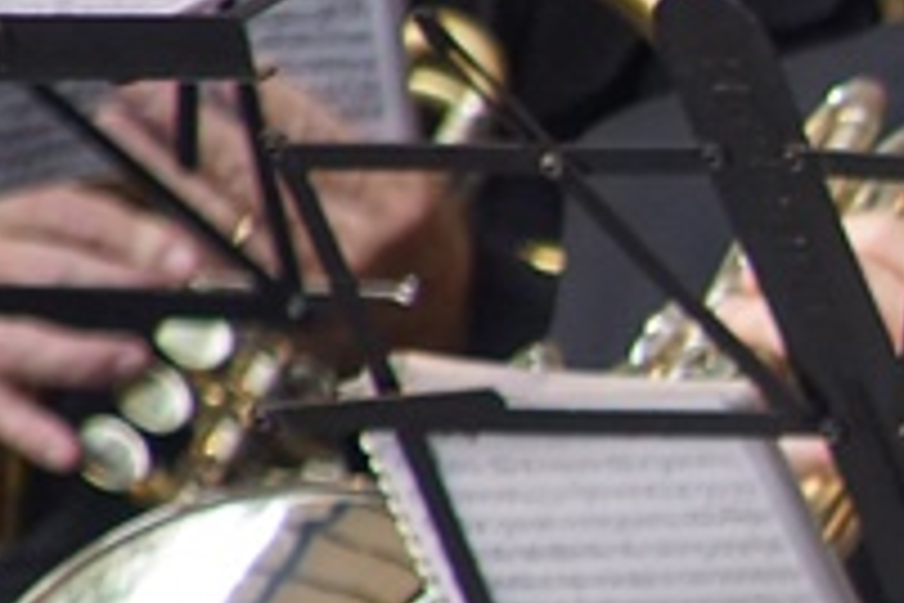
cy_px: 472
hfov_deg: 1.7
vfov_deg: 1.2
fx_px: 29905
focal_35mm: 1191
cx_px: 2175
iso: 1000
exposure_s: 1/250
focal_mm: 160
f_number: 6.3
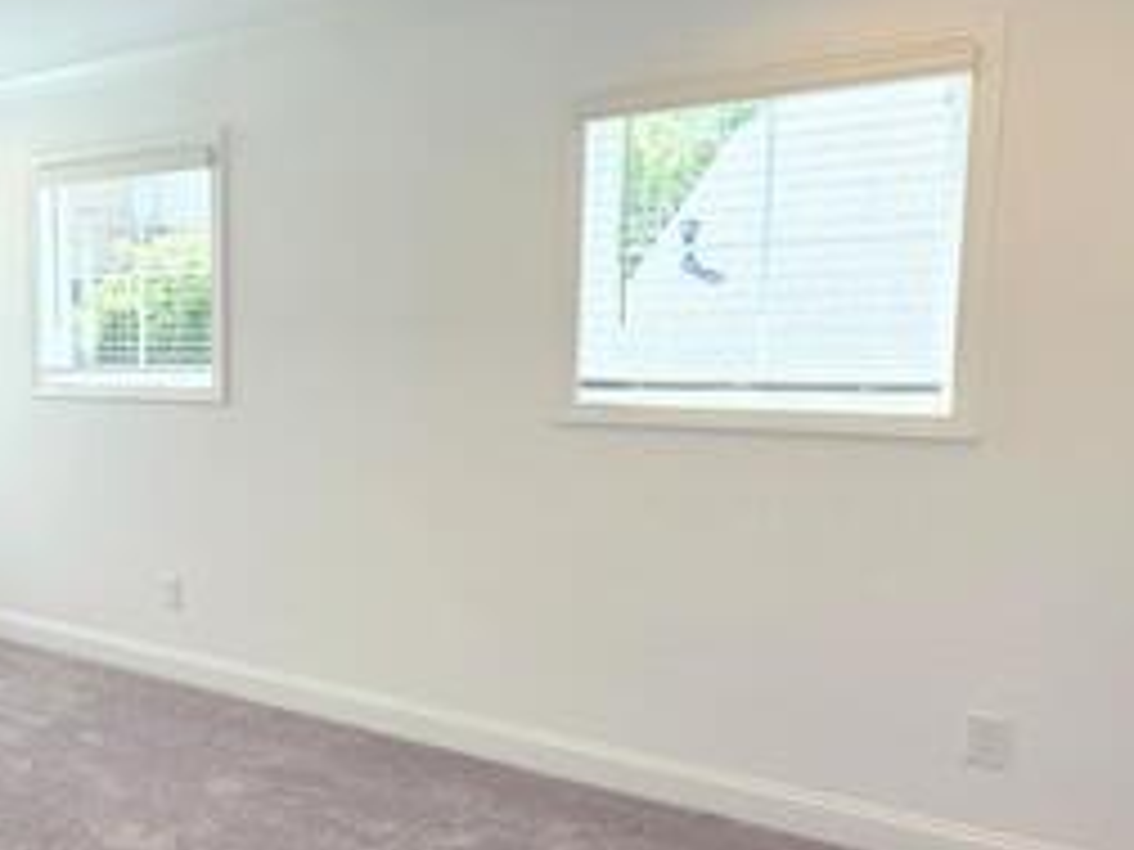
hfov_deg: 49.1
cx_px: 104
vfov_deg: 42.9
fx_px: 1081
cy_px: 459
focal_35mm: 33
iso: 40
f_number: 1.9
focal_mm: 2.2
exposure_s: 1/154
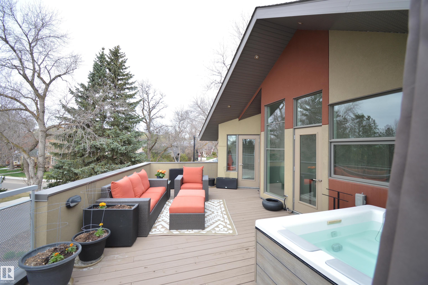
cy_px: 142
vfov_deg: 77.2
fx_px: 178
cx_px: 214
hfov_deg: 100.4
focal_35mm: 15
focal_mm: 10
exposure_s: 1/125
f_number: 4.5
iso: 100
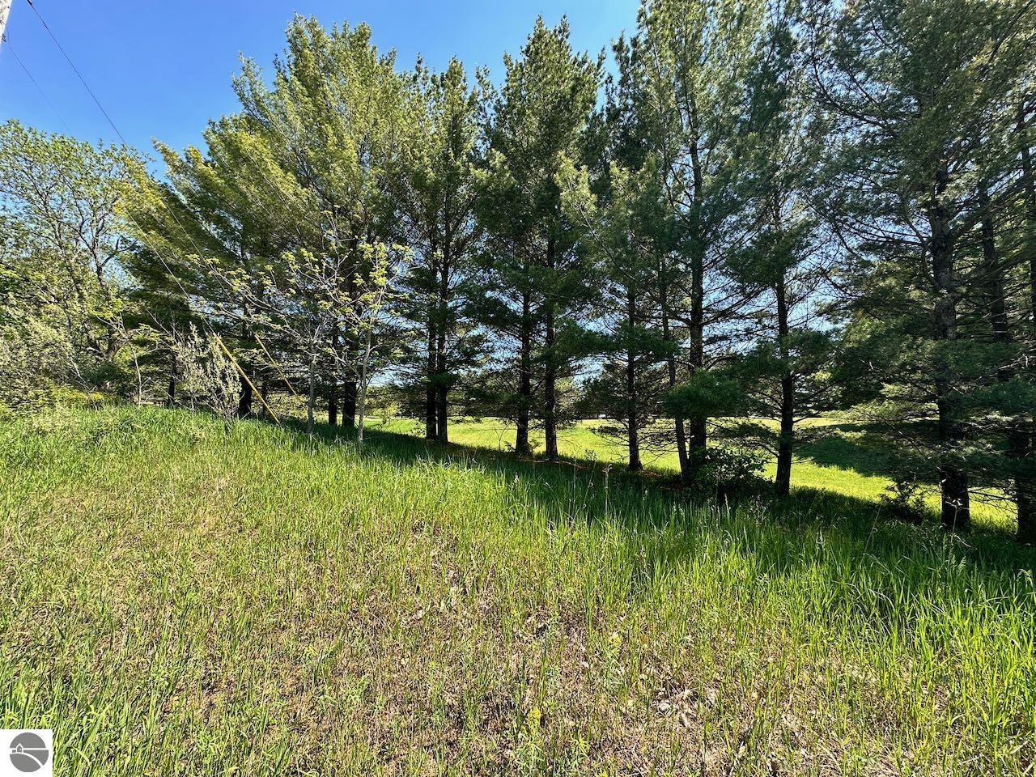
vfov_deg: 85.7
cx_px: 518
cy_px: 388
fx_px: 419
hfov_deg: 102.1
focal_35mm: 14
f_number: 2.2
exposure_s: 1/430
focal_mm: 2.22
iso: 40
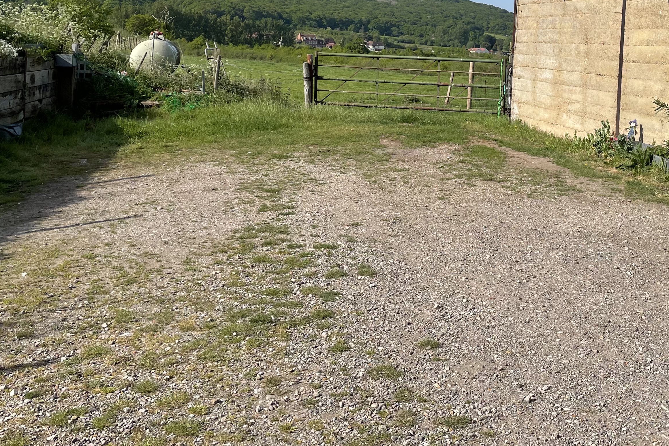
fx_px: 873
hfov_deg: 41.4
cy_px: 98
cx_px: 441
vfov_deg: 28.1
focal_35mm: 47
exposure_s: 1/3731
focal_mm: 4.2
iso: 32
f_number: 1.6
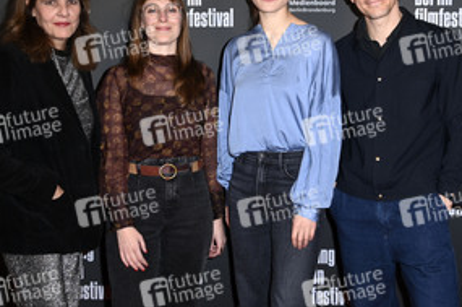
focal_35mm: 57
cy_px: 86
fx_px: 730
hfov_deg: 34.8
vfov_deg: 23.5
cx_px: 301
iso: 1000
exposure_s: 1/250
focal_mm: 36
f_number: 6.3
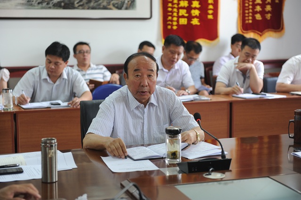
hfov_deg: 28.9
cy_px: 100
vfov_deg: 19.4
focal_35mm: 70
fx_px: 585
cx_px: 150
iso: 640
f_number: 3.2
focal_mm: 70
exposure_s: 1/50
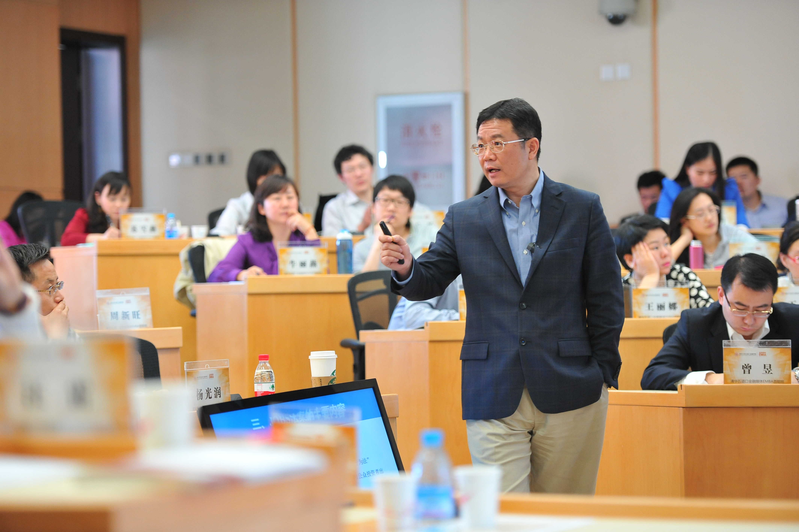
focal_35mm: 110
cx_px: 400
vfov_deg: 12.4
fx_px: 2440
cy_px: 266
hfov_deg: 18.6
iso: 2000
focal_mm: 110
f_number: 2.8
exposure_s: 1/125
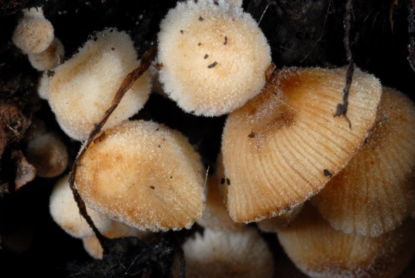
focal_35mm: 158
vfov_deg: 8.7
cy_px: 139
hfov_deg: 13.0
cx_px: 208
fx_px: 1817
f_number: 22
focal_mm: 105
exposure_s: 1/250
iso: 800
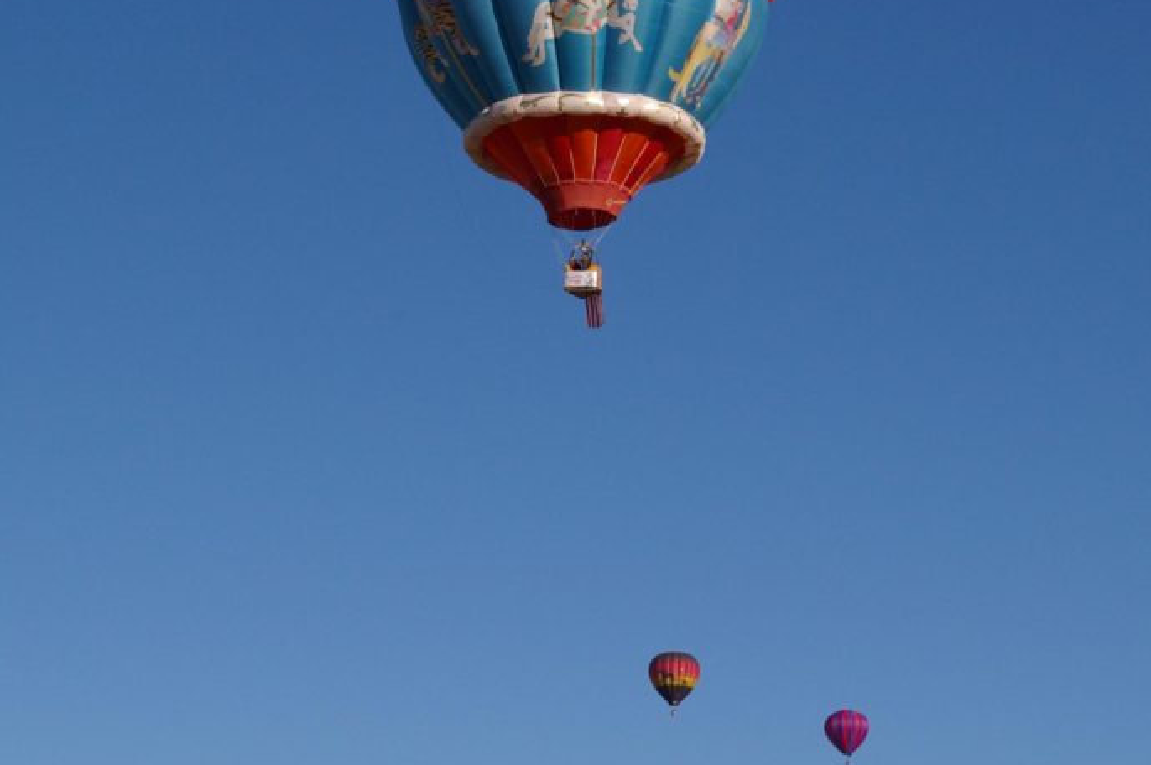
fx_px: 3218
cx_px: 844
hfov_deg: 20.1
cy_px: 439
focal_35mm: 101
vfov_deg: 13.6
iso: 400
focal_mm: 45
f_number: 11
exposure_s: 1/750
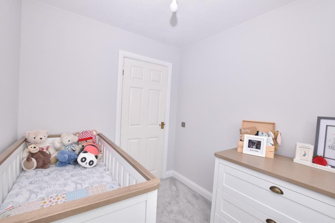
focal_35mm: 15
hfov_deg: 100.4
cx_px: 168
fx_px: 140
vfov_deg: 77.3
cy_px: 112
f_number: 7.1
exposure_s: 1/20
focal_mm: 10
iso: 100
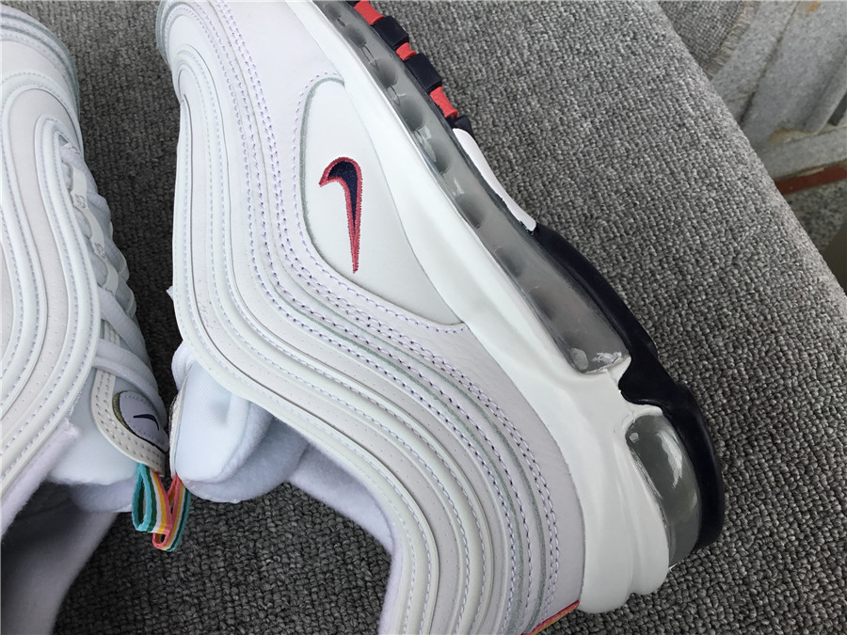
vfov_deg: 45.4
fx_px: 759
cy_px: 318
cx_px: 424
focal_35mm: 31
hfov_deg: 58.4
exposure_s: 1/198
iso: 25
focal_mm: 3.3
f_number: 2.4
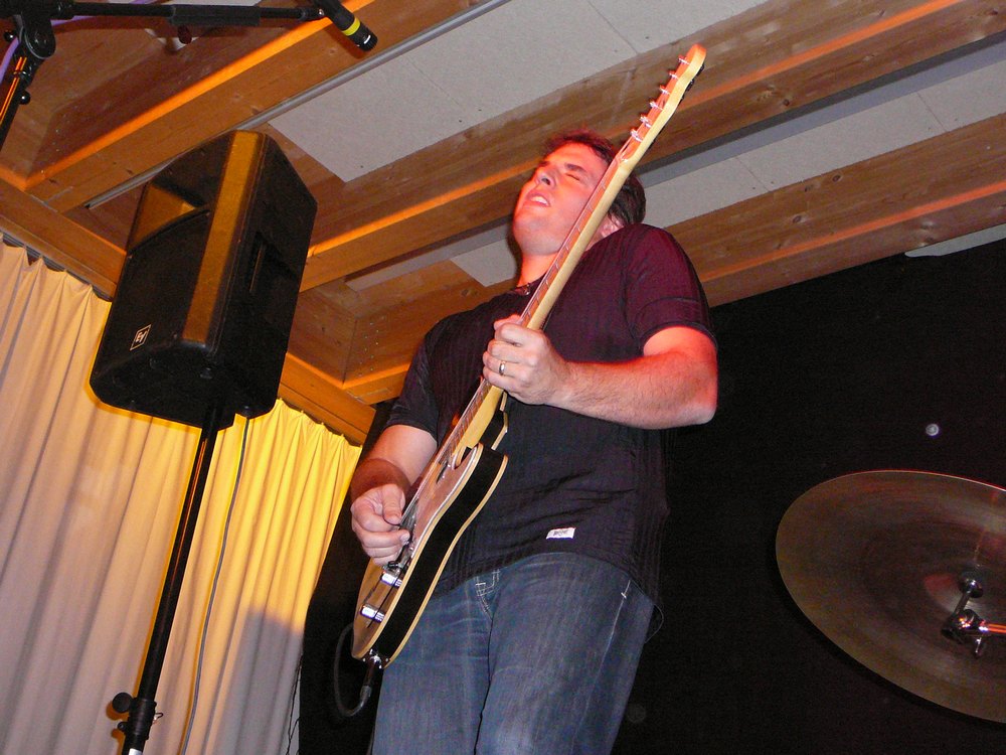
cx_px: 503
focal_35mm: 45
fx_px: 1308
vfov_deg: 32.2
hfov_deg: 42.1
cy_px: 378
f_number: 3.2
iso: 400
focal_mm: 6.7
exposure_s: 1/30
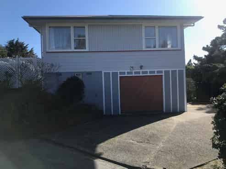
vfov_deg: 49.7
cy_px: 84
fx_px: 183
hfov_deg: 63.5
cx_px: 113
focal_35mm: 28
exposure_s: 1/1429
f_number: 1.8
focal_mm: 3.99
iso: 20
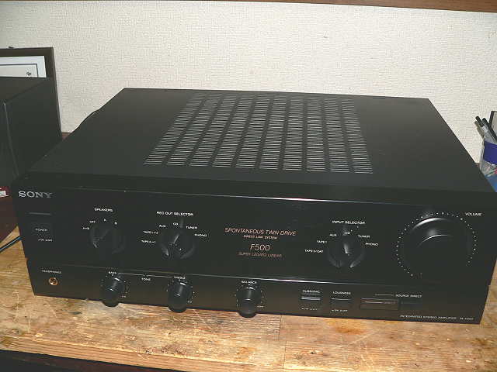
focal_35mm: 36
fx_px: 517
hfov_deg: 51.4
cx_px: 248
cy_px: 186
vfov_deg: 39.7
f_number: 2.8
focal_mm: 6
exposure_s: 1/60
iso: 100
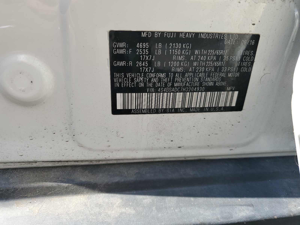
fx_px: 225
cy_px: 112
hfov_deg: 67.3
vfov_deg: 53.1
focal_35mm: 26
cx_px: 150
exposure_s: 1/625
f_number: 1.5
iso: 50
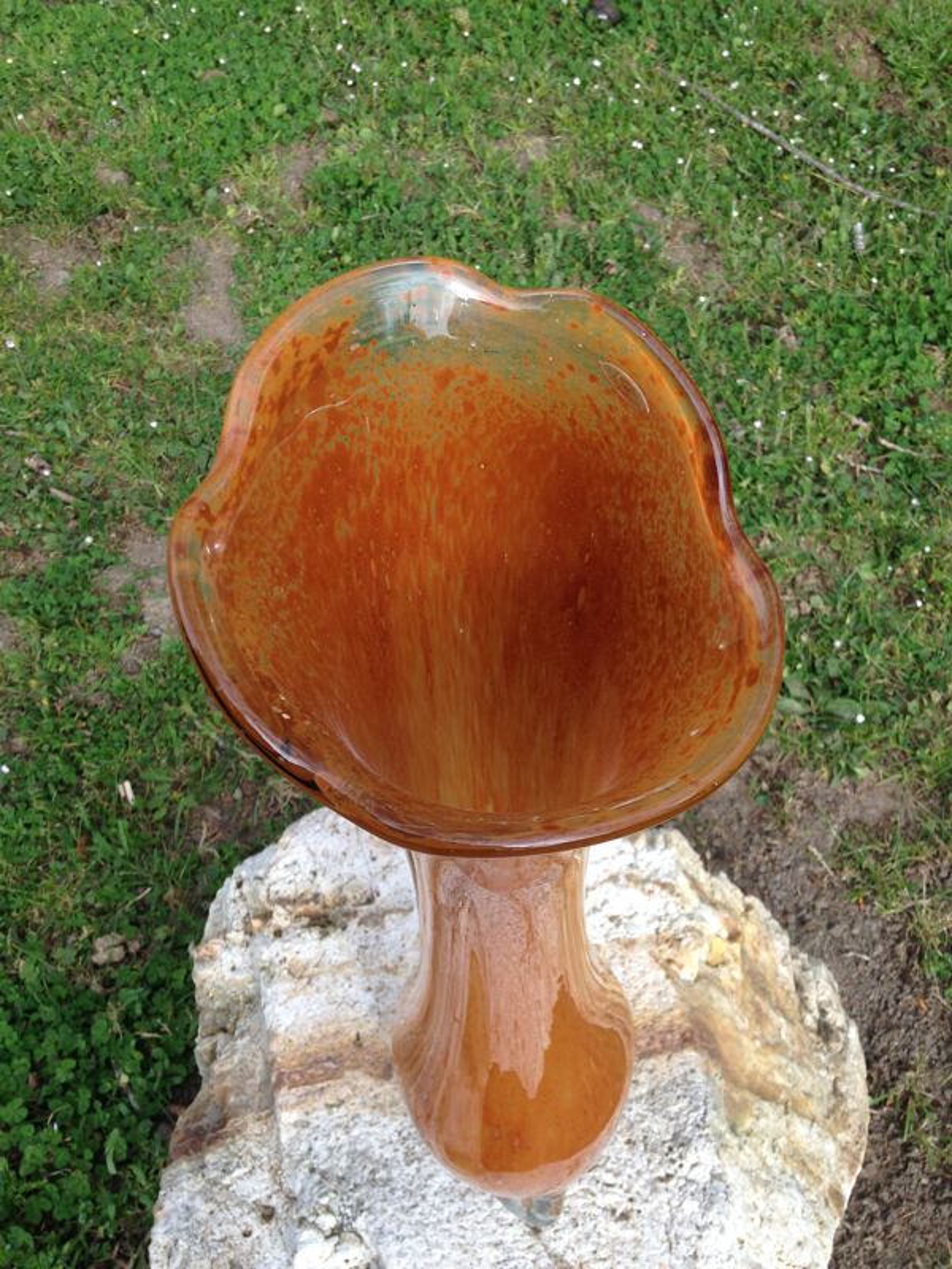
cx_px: 476
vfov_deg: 55.4
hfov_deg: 42.9
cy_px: 634
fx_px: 1210
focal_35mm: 33
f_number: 2.4
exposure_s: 1/315
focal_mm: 4.12
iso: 50
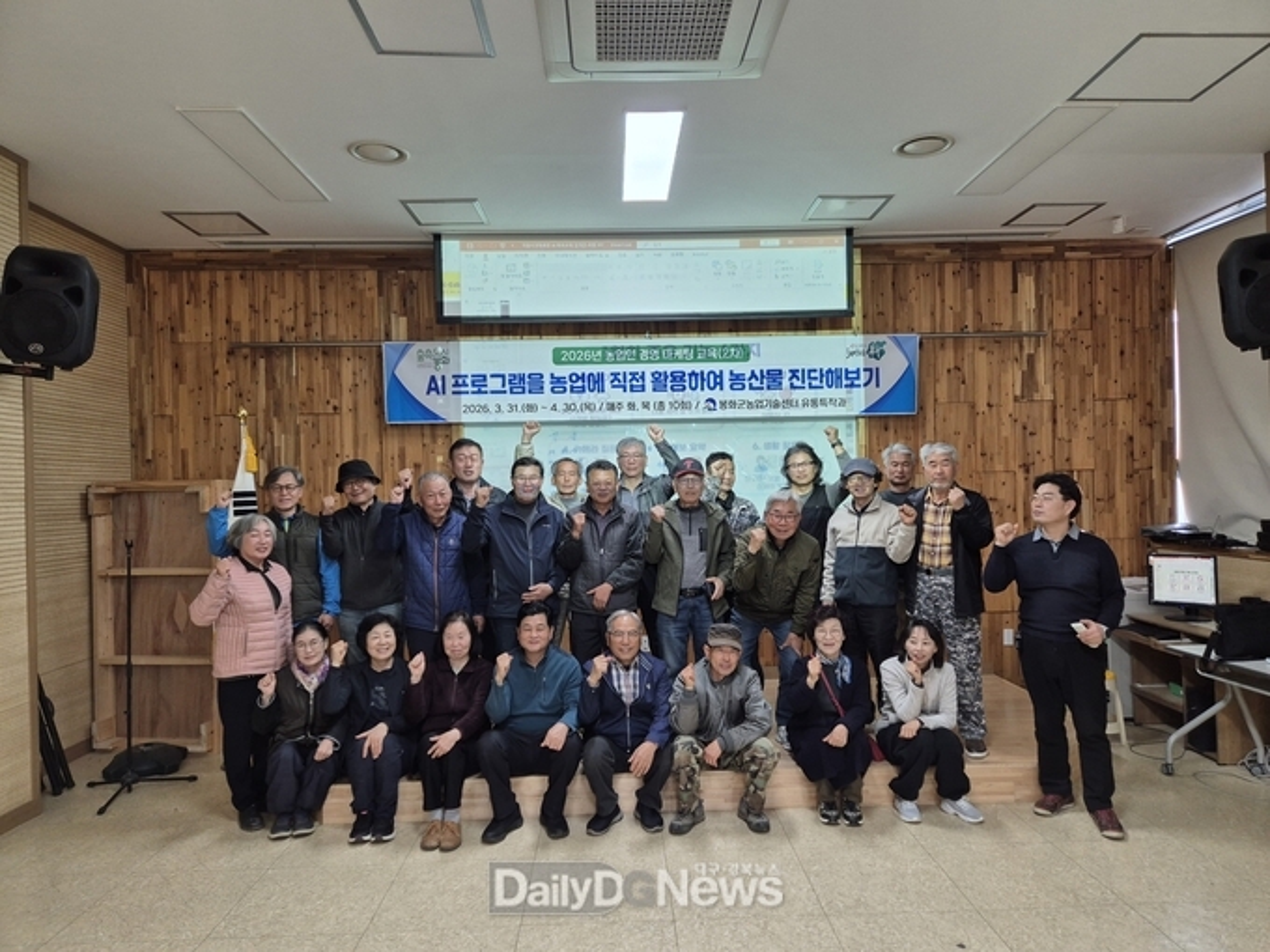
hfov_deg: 73.9
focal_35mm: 23
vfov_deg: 58.9
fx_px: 844
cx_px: 635
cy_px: 476
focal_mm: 5.4
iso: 200
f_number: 1.8
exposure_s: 1/120
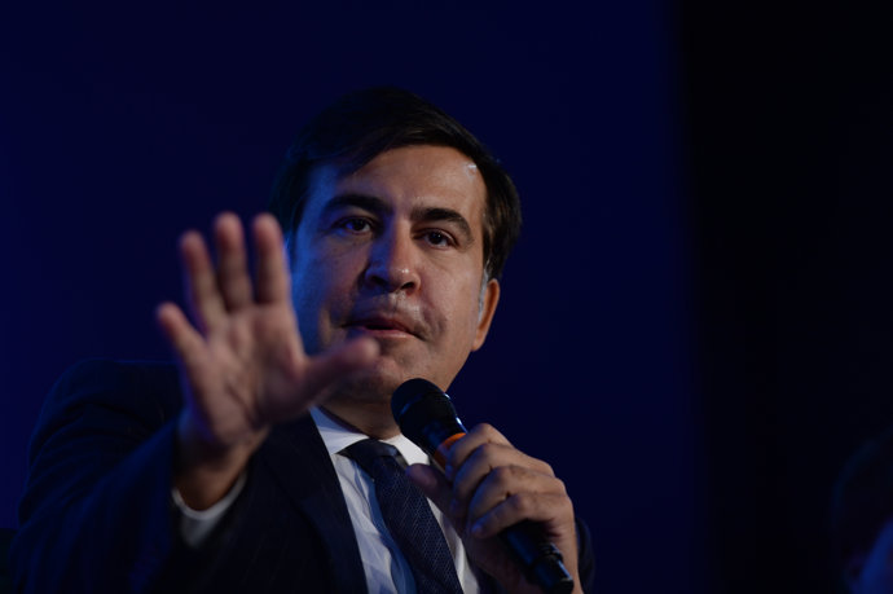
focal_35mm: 200
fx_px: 4957
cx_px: 446
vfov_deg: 6.9
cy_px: 297
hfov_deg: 10.3
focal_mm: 200
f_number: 2.8
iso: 500
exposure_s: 1/200
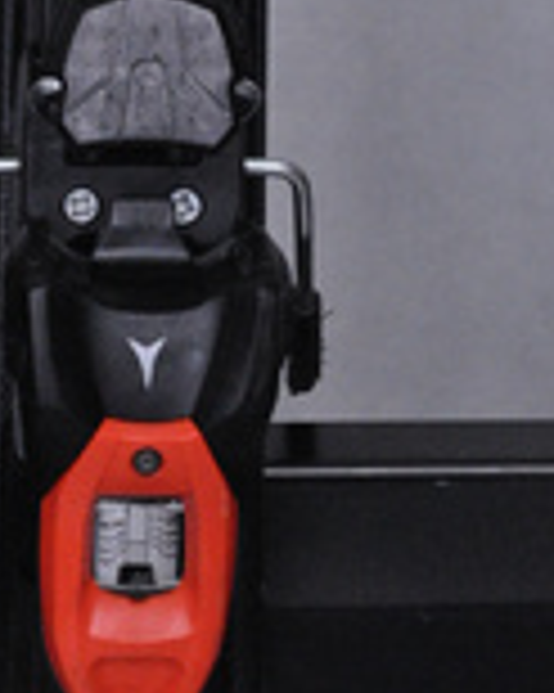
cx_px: -92
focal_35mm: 328
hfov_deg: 4.7
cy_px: -270
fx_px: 6729
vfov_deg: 5.9
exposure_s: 1/125
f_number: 9.5
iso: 3200
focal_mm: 80
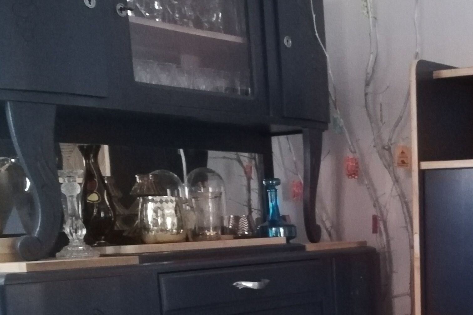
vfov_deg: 18.1
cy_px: 390
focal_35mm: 71
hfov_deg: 27.3
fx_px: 933
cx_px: 436
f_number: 2.2
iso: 1250
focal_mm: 3.83
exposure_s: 1/15
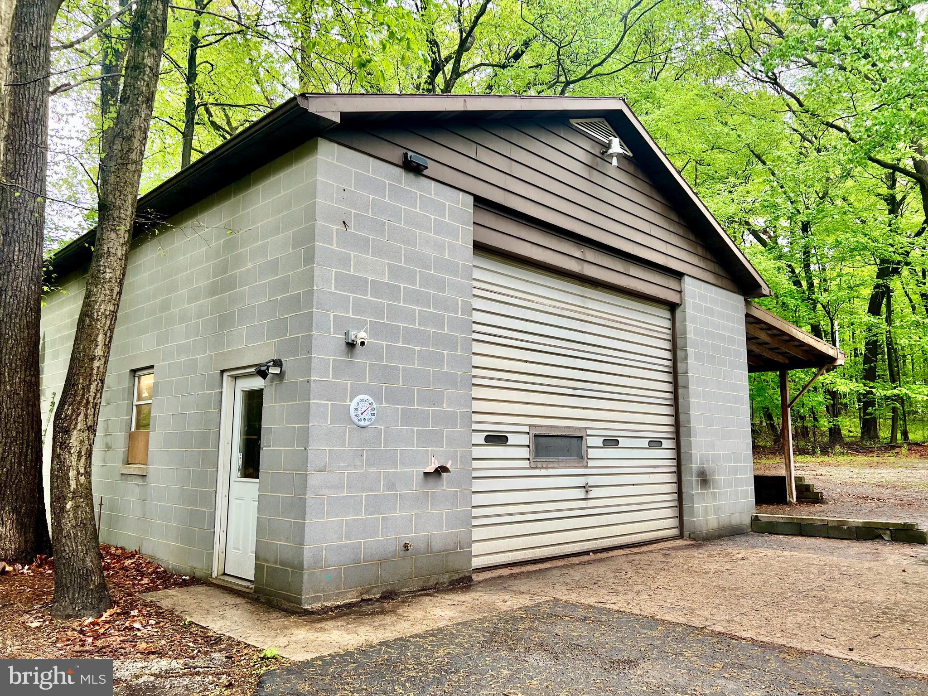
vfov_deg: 53.1
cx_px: 464
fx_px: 697
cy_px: 348
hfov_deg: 67.3
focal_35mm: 26
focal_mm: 5.7
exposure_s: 1/121
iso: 80
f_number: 1.5
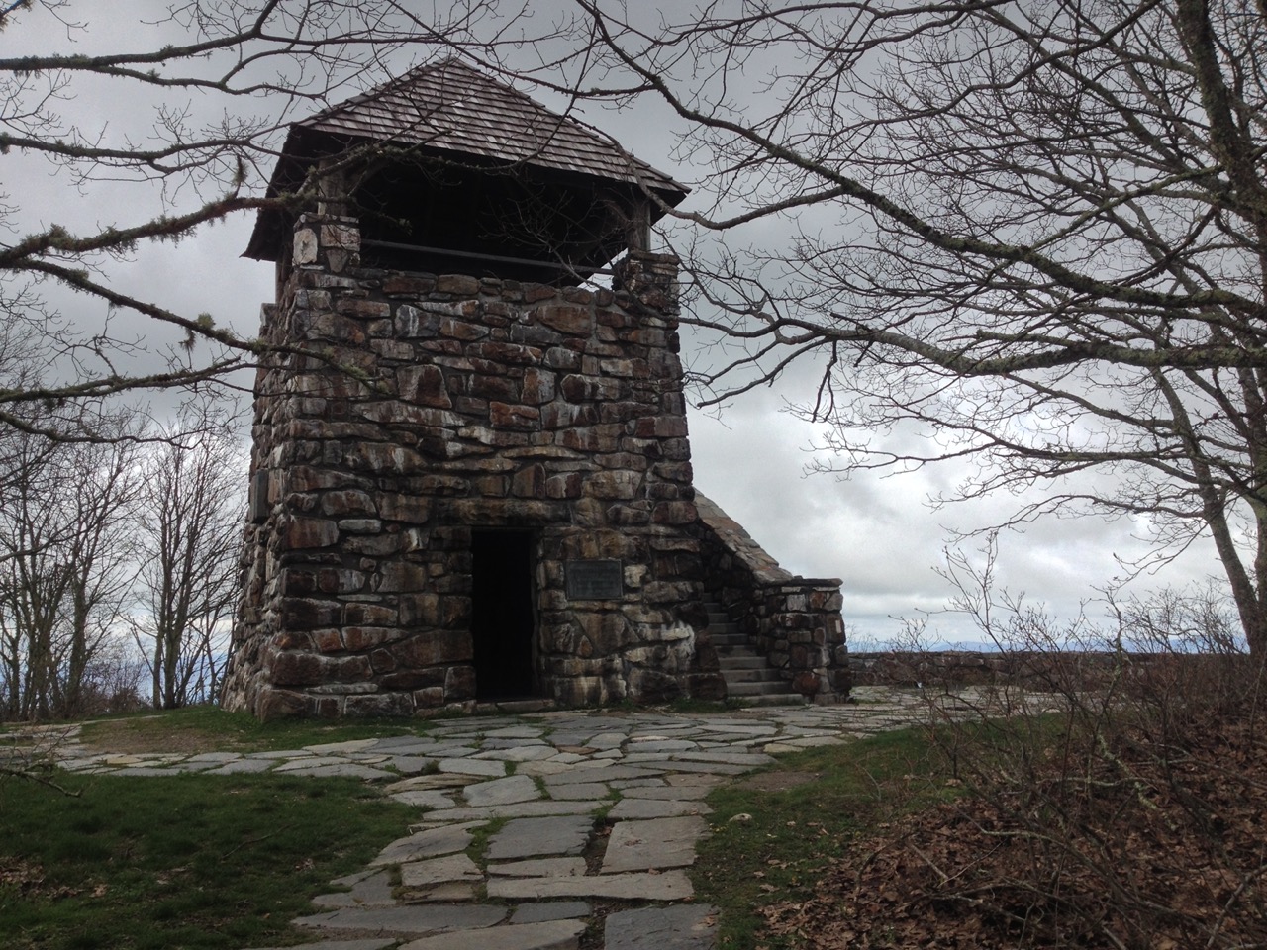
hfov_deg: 52.6
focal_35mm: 35
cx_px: 634
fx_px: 1281
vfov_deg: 40.7
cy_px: 475
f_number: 2.4
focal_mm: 4.28
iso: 50
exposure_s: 1/1042
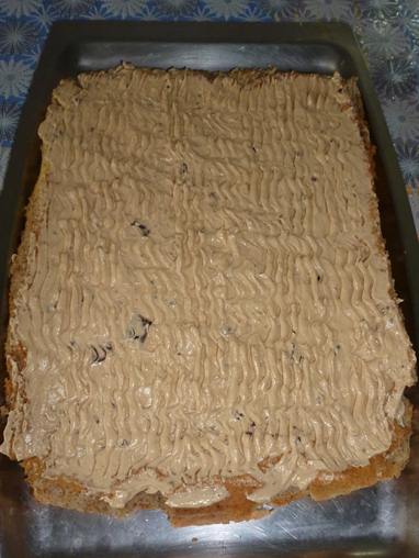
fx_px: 451
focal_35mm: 28
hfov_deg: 49.8
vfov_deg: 63.4
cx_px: 210
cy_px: 279
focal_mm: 5
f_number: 3.1
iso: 200
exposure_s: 1/60
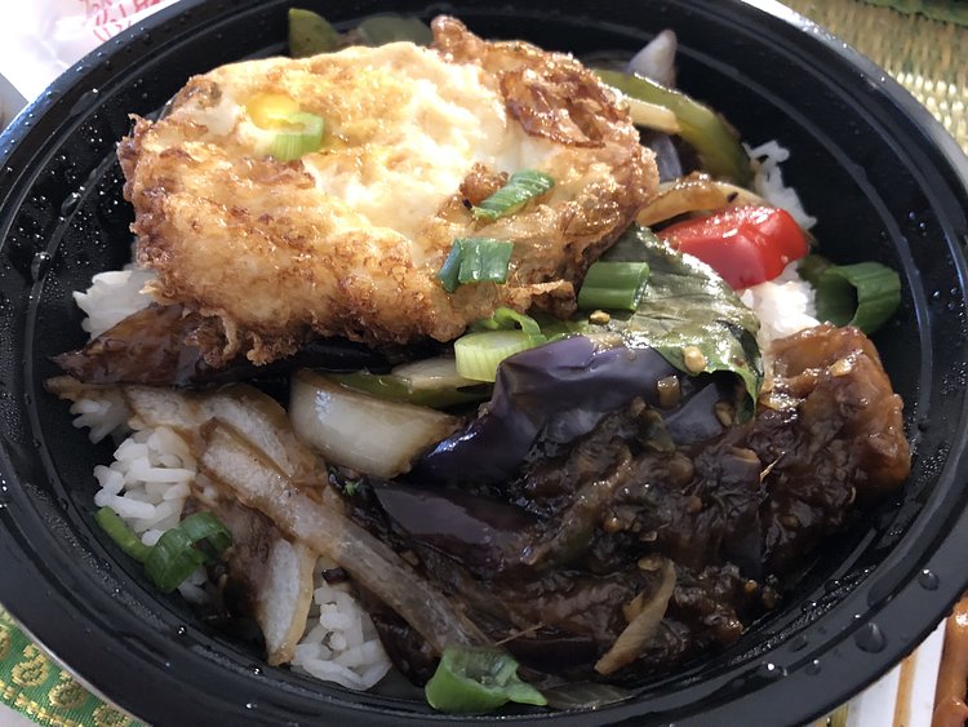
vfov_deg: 49.8
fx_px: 783
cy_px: 364
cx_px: 484
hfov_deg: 63.4
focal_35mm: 28
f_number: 1.8
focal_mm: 3.99
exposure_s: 1/5
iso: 80
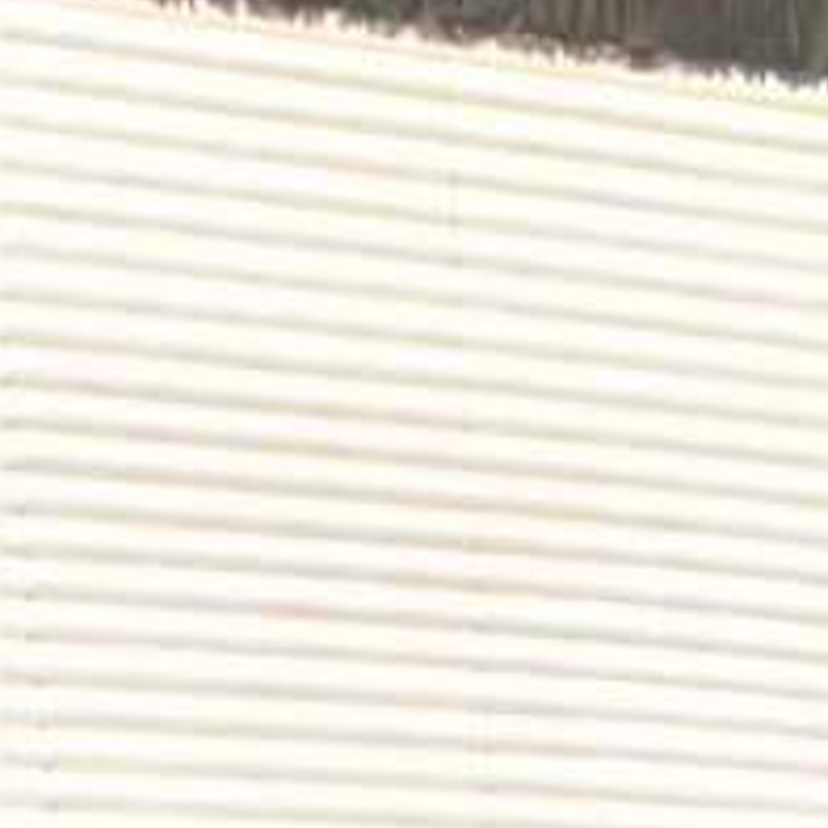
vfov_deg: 6.9
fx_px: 6062
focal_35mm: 224
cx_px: 4027
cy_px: 2623
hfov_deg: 5.8
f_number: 1.6
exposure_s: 1/50
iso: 500
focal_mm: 5.96
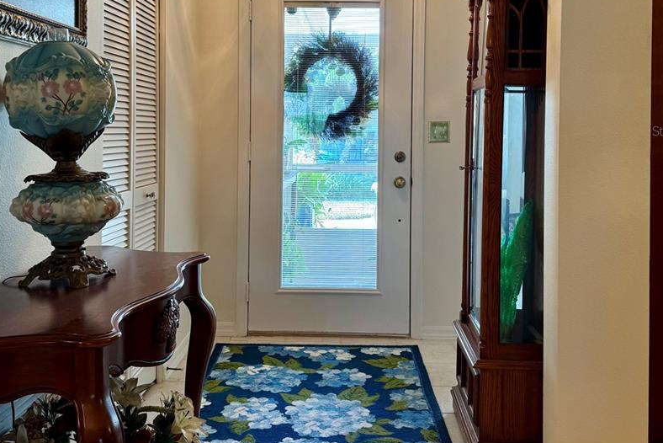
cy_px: 131
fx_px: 700
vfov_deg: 34.6
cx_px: 333
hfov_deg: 50.7
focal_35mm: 38
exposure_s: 1/60
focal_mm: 6.76
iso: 125
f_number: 1.78
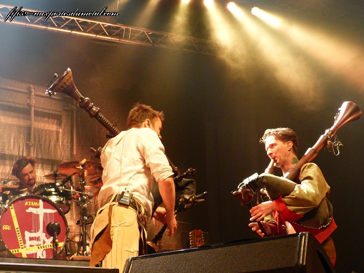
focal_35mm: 81
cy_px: 136
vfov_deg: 18.2
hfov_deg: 24.1
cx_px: 182
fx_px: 852
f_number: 2.8
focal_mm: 14.5
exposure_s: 1/60
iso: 800
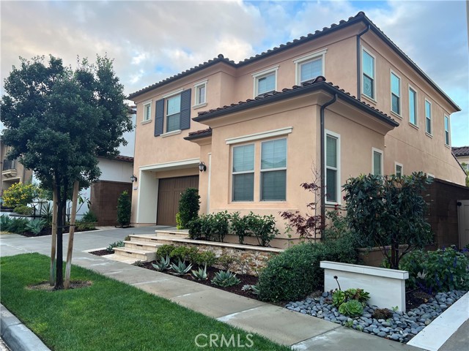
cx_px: 234
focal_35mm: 26
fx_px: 352
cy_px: 176
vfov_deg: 53.1
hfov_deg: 67.3
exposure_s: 1/162
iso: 64
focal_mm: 5.7
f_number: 1.5
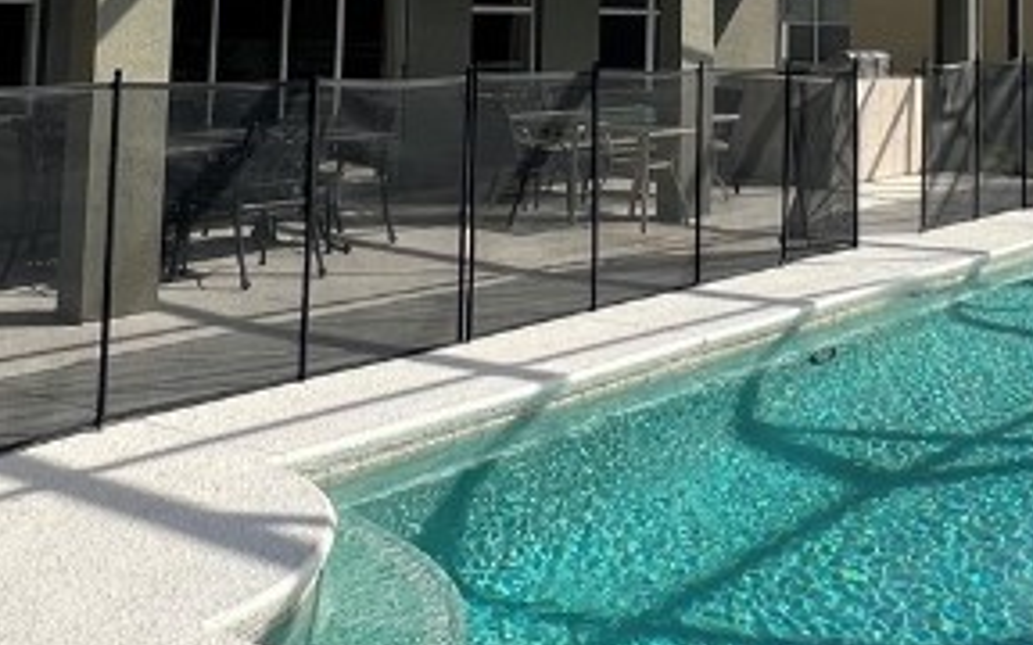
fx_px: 1379
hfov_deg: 40.6
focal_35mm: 49
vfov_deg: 23.8
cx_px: 685
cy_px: -143
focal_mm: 1.57
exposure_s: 1/978
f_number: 1.8
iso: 32
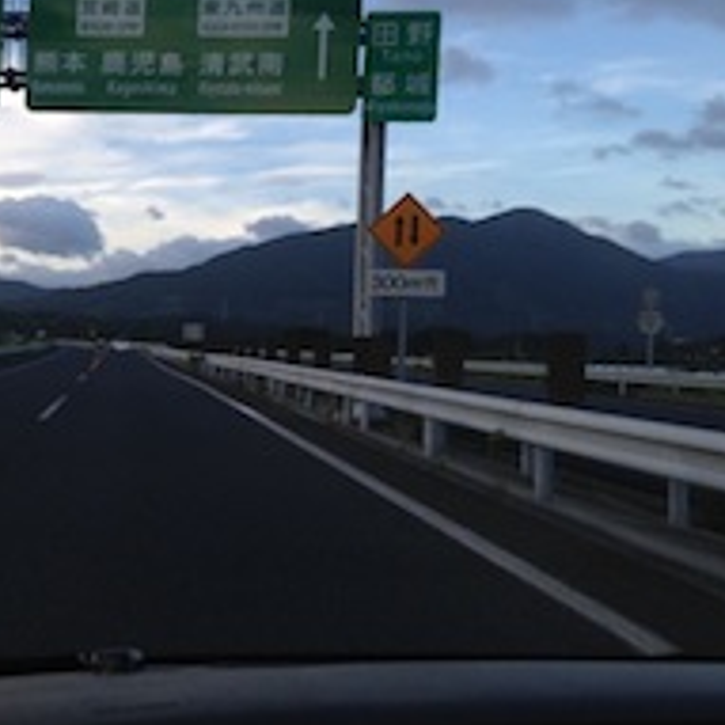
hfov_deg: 29.7
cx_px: 61
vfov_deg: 31.0
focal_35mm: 55
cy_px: 277
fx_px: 1303
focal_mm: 4.12
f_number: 2.4
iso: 50
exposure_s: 1/191
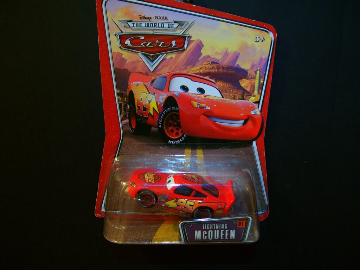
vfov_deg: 38.7
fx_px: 385
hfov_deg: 50.1
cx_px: 180
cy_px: 135
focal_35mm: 37
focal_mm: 6
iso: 160
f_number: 2.7
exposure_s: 1/8
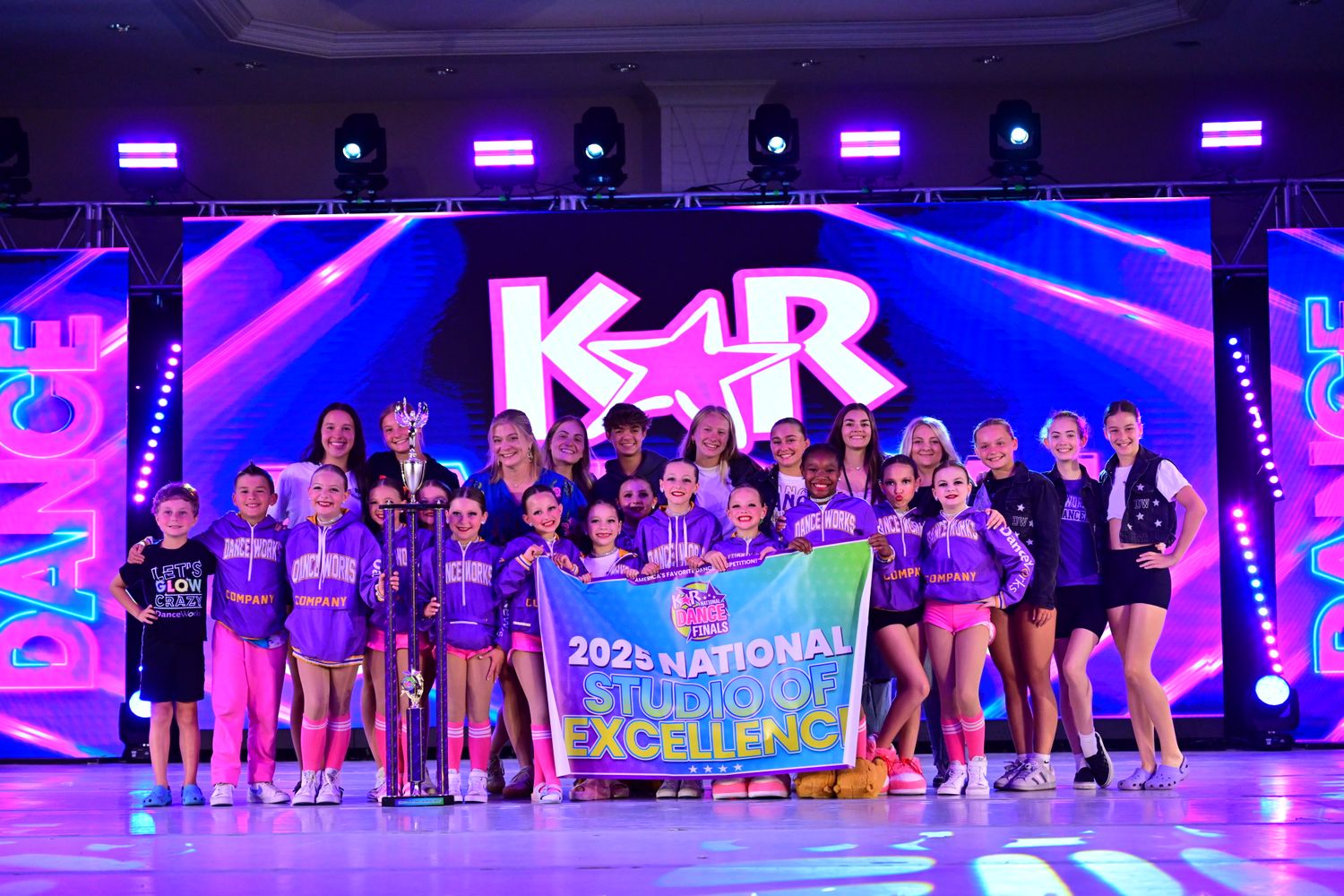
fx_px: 2613
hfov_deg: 28.8
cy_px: 448
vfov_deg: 19.5
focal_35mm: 70
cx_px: 672
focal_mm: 70
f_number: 3.2
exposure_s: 1/1000
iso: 3200
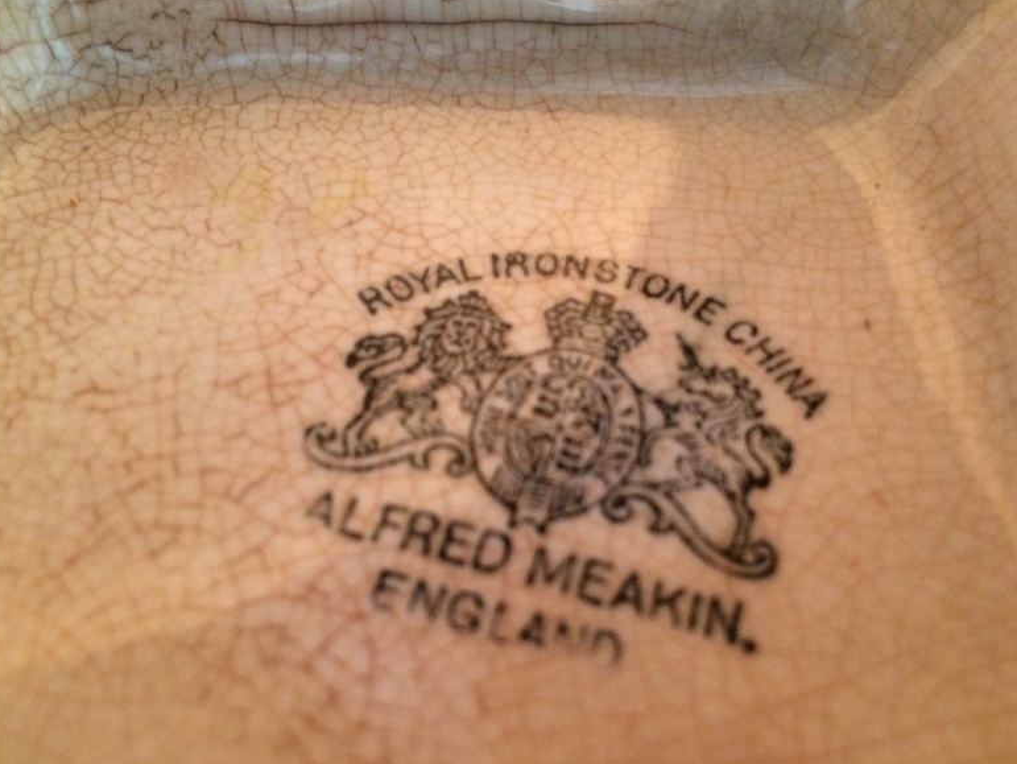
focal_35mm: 35
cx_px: 537
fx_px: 1029
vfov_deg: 40.7
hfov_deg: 52.6
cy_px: 420
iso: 320
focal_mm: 4.12
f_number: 2.2
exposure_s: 1/24
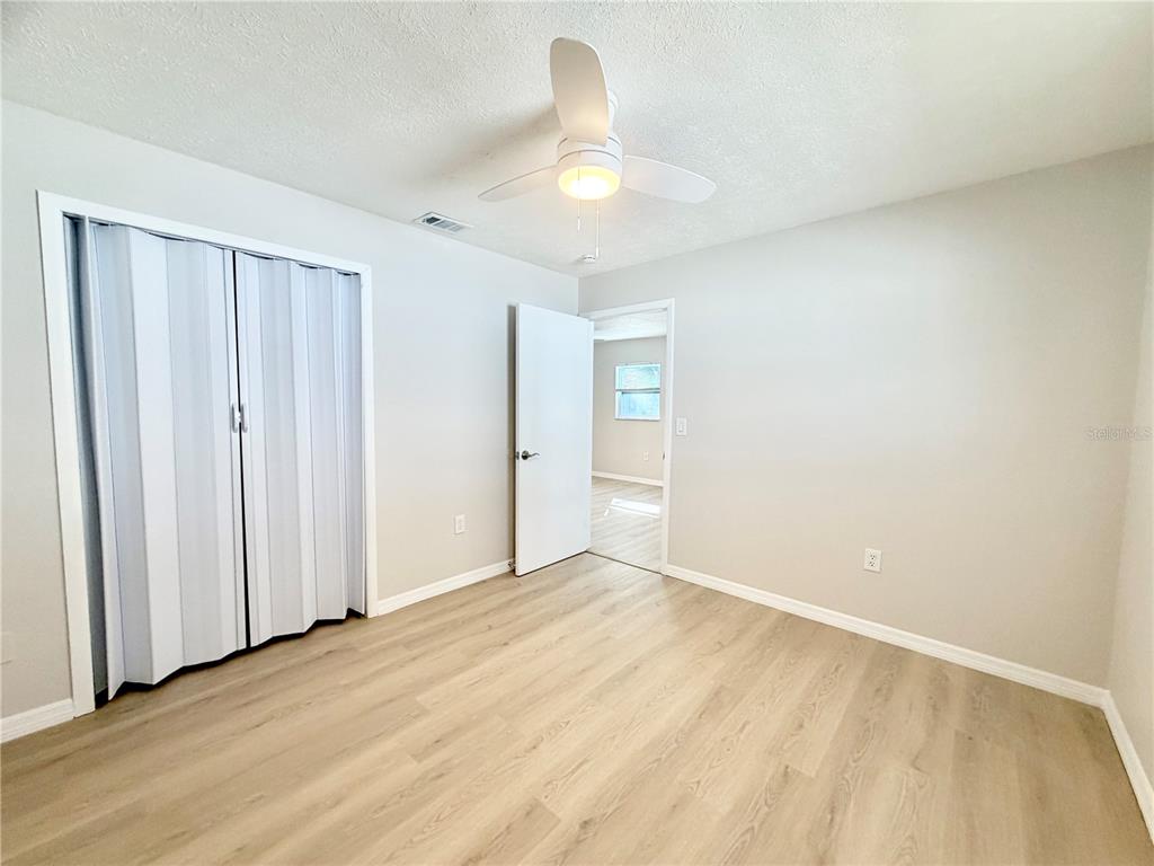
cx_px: 577
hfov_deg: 102.1
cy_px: 433
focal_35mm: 14
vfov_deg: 85.7
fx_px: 467
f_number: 2.2
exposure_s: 1/120
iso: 160
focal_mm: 2.22
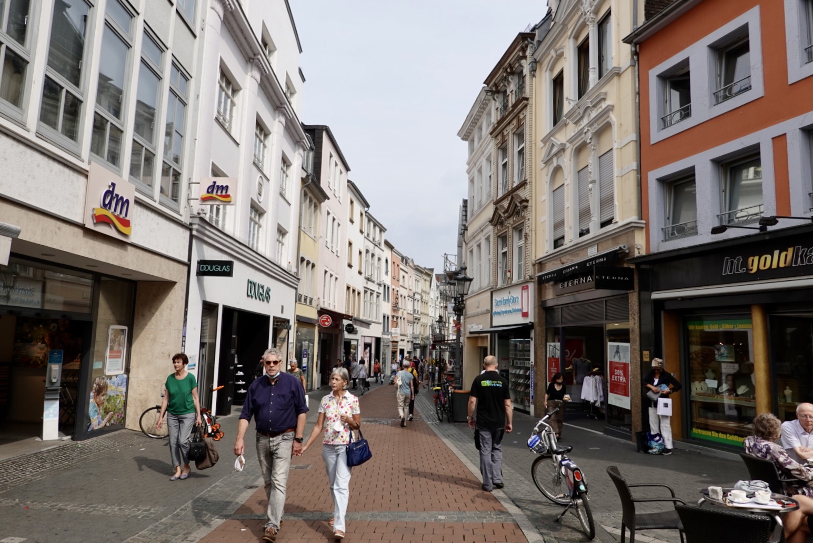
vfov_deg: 53.2
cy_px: 272
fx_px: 542
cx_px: 406
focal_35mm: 24
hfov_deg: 73.7
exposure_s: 1/500
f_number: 5.6
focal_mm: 9
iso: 125
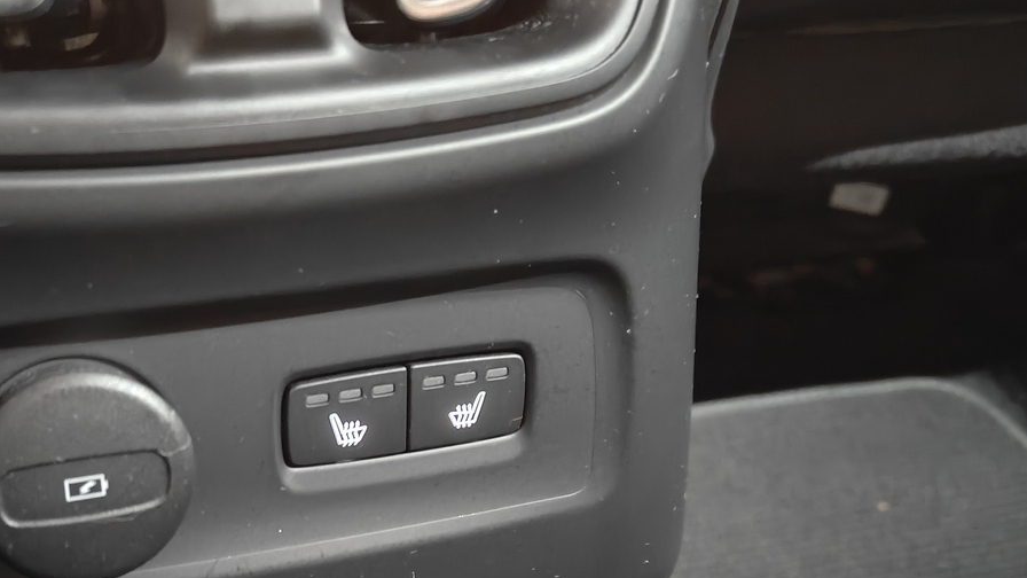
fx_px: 1144
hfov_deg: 46.1
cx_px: 219
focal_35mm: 42
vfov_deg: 27.6
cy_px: 489
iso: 8000
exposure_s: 1/7
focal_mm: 5.59
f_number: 1.8
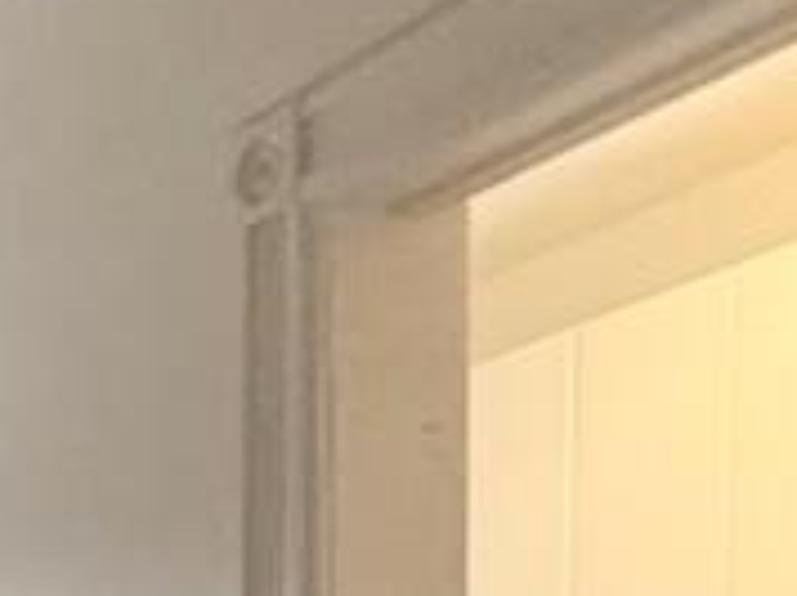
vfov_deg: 12.5
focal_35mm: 105
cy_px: 1174
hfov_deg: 12.4
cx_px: -1359
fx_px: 2414
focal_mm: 2.22
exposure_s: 1/120
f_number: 2.2
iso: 250
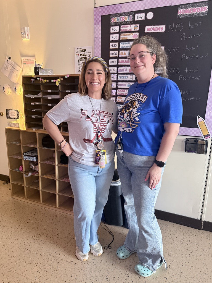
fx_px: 196
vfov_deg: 71.6
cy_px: 142
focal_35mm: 24
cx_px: 106
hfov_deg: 56.8
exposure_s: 1/60
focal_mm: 6.76
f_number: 1.78
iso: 640
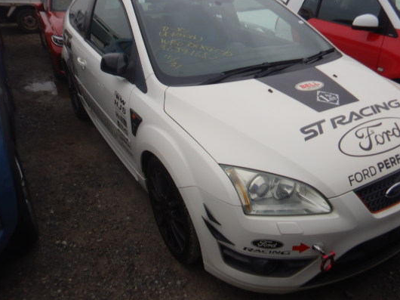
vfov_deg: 48.1
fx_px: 335
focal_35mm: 29
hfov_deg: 61.4
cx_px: 232
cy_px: 138
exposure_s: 1/30
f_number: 2.8
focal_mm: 4.3
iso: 125
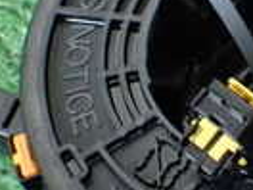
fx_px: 994
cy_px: 84
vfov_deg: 10.9
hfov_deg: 14.2
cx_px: 286
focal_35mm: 136
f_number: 2.3
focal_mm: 5.4
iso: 800
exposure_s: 1/40
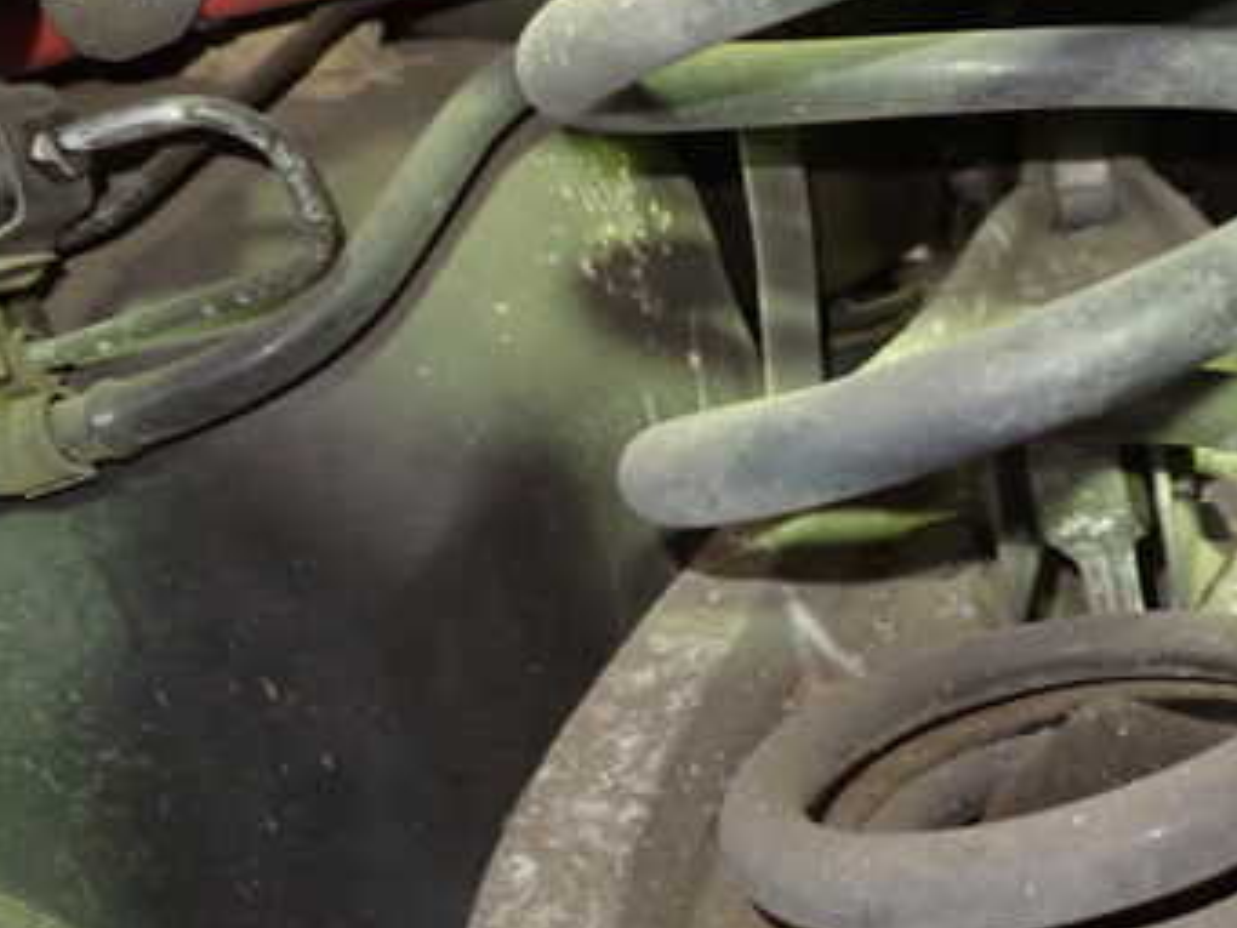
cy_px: 273
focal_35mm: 53
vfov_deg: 27.3
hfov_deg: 34.6
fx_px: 1894
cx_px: 1059
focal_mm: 5.4
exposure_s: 1/25
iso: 800
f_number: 2.3
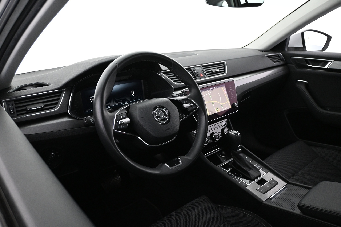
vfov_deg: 44.6
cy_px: 114
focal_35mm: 29
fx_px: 277
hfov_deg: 63.2
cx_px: 170
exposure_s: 1/30
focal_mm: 19.5
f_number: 3.8
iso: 1600
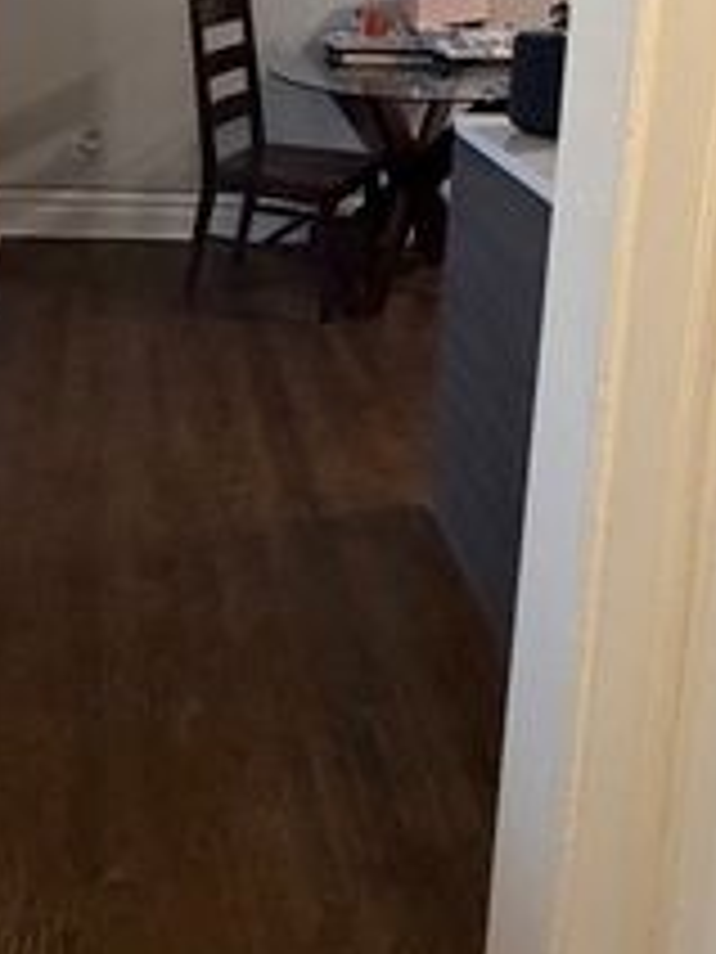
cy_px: 97
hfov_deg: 31.4
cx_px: 81
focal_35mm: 44
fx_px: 1213
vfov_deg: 39.8
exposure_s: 1/60
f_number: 2.2
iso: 500
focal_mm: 2.22
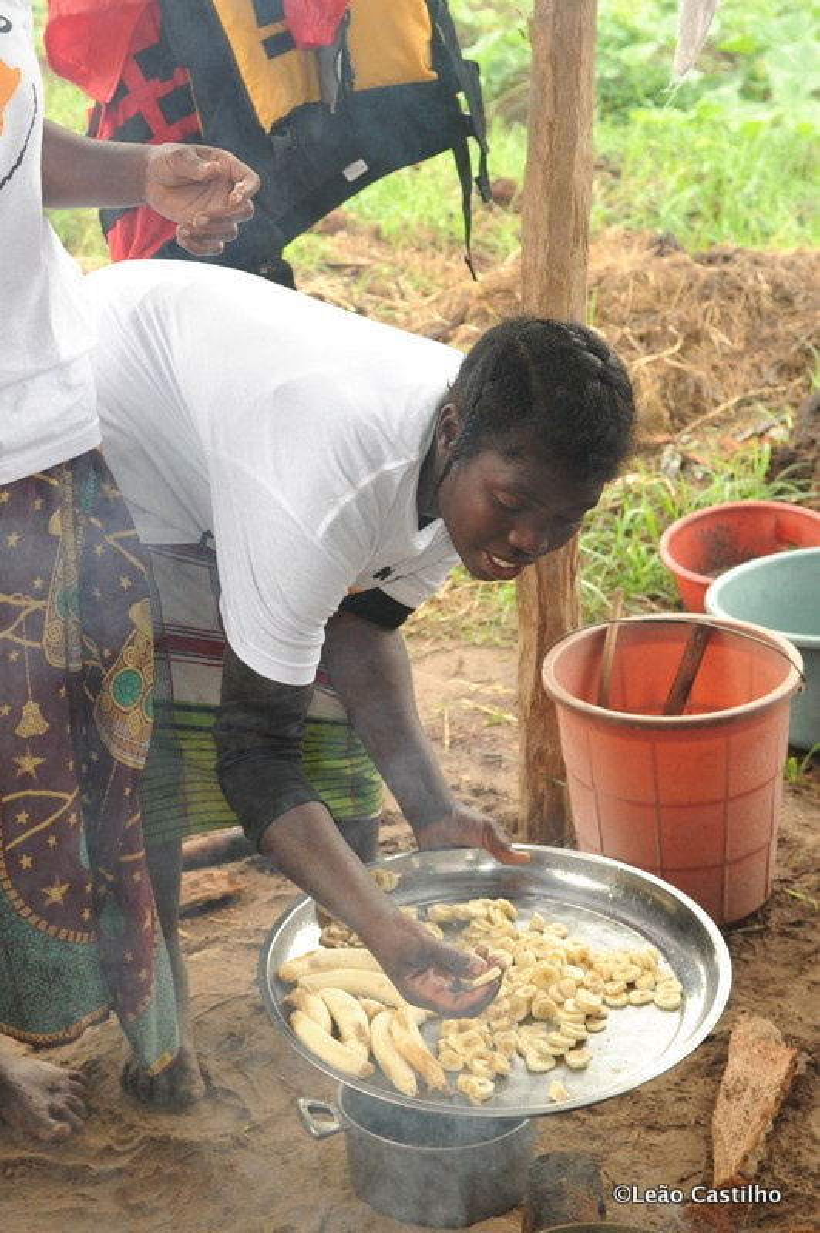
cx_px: 410
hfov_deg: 41.0
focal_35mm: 32
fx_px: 1095
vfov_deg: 58.8
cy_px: 616
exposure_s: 1/250
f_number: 5
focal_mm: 32
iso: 500
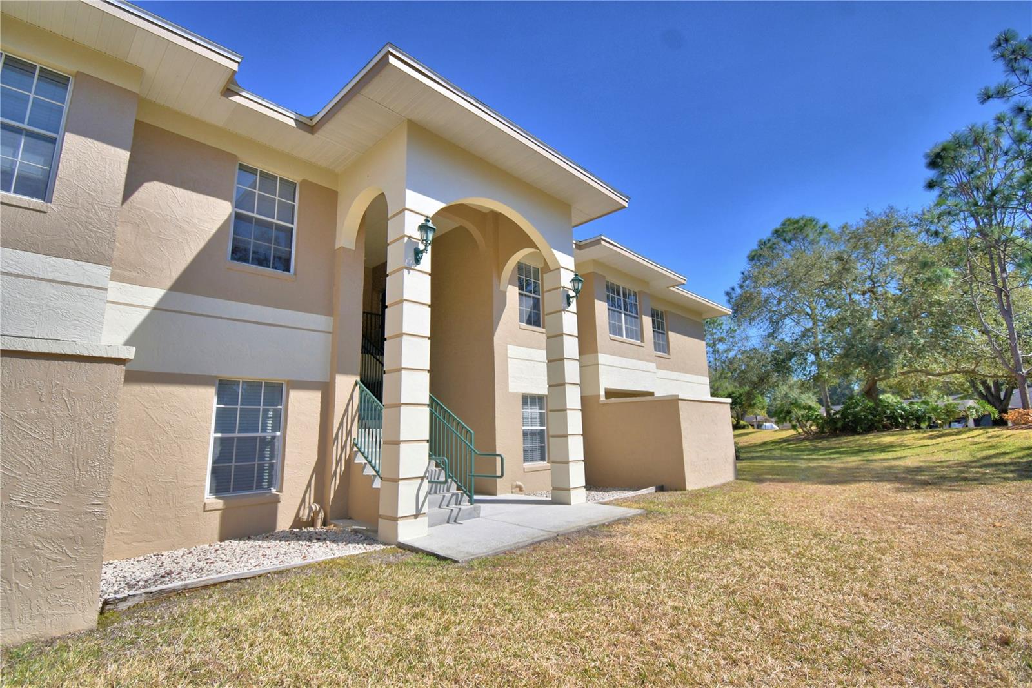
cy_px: 344
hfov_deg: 100.4
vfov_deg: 77.3
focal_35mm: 15
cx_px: 516
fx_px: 430
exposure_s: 1/1600
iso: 100
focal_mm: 10
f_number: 4.5
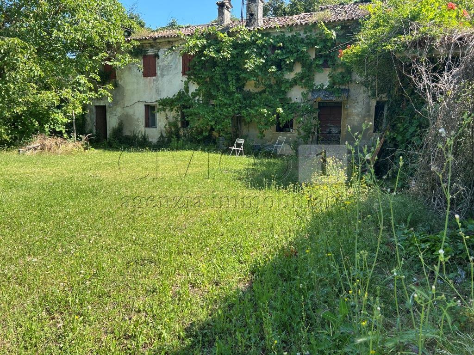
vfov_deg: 53.1
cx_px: 237
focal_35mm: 26
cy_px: 178
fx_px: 356
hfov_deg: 67.3
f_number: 1.5
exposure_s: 1/1196
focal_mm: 5.7
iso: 50
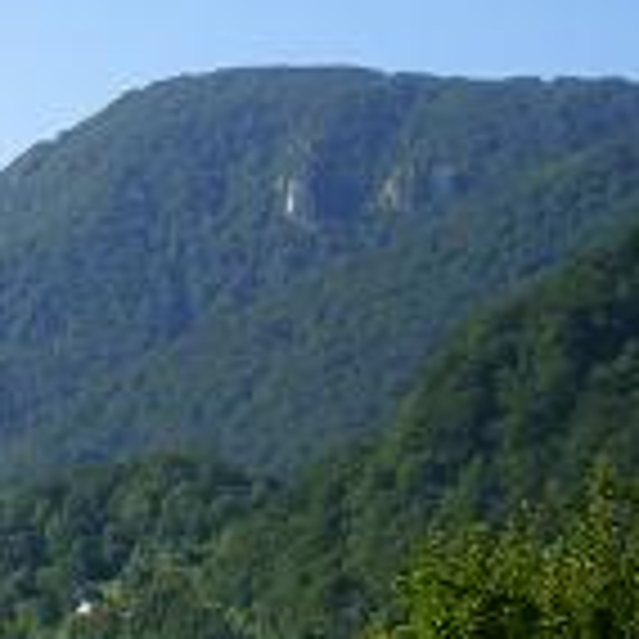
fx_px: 2757
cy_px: 400
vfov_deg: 13.2
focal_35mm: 132
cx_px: -432
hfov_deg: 12.3
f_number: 4.6
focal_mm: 6.3
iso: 64
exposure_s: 1/250
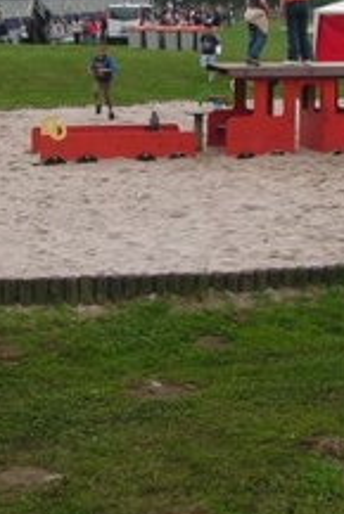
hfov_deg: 15.0
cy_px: 84
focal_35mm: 91
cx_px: 90
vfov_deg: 22.0
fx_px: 1302
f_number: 5.6
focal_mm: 6.3
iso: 50
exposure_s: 1/160
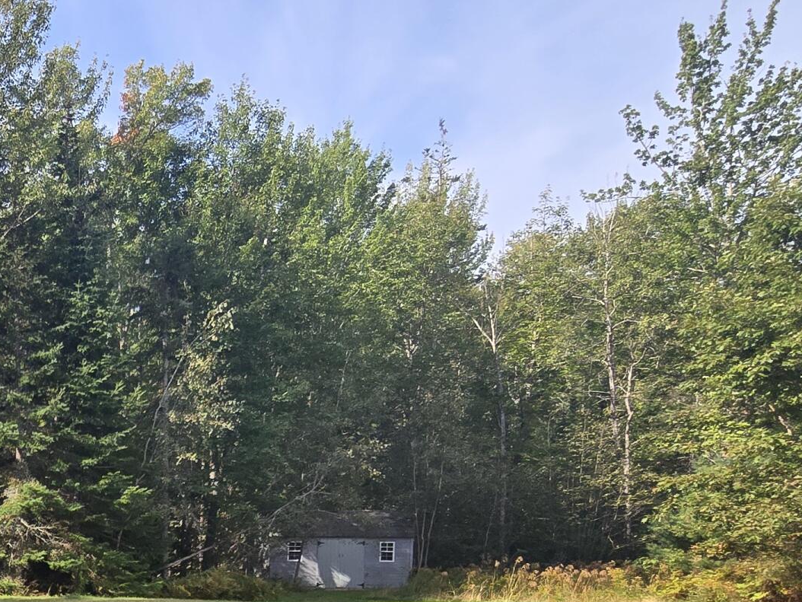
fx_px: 857
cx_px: -165
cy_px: 600
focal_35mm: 37
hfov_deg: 37.5
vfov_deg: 35.1
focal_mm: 2.2
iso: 50
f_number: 2.2
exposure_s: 1/864
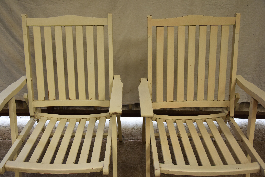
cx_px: 132
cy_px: 88
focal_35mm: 38
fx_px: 276
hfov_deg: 51.3
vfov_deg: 35.5
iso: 800
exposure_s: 1/100
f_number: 5
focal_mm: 25
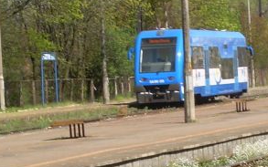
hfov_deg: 6.6
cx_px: 230
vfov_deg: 4.1
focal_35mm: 318
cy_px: 95
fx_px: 2322
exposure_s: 1/105
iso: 50
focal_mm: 18.9
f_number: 8
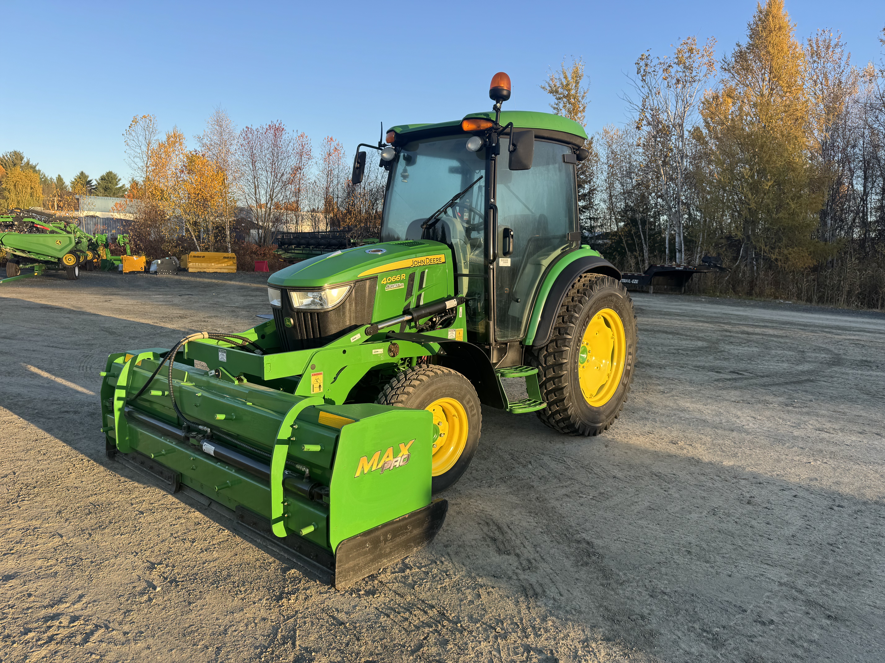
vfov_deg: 56.8
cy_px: 332
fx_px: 614
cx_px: 442
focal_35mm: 24
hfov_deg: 71.6
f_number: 1.78
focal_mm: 6.76
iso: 80
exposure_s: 1/1026
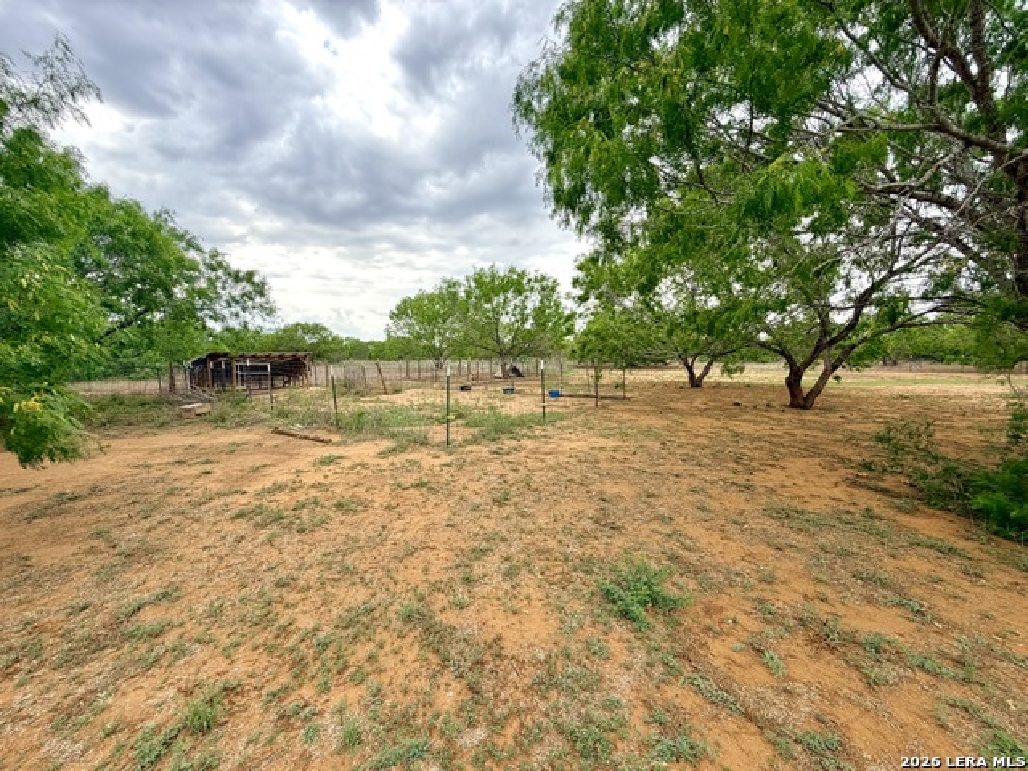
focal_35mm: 14
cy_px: 386
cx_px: 514
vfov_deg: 85.7
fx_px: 416
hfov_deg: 102.1
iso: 40
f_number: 2.2
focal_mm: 2.22
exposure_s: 1/760
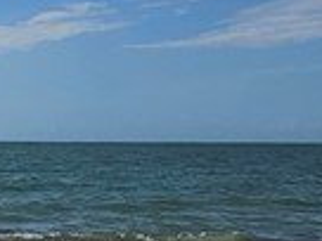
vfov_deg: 15.0
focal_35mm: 98
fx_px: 912
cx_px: -256
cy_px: 189
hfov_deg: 16.7
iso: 50
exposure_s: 1/8457
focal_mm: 2.2
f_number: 2.2
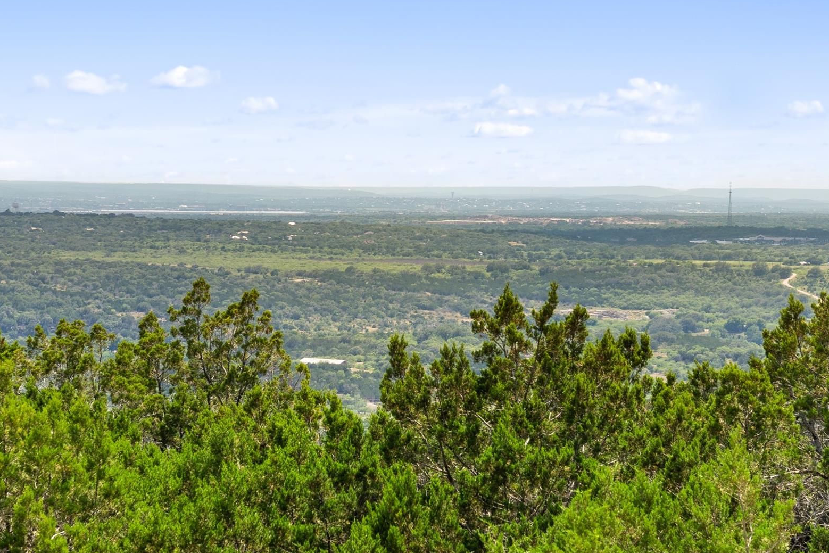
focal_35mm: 138
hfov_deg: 14.9
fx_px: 3178
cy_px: 229
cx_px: 399
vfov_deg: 9.9
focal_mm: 70
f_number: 9
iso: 100
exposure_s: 1/250
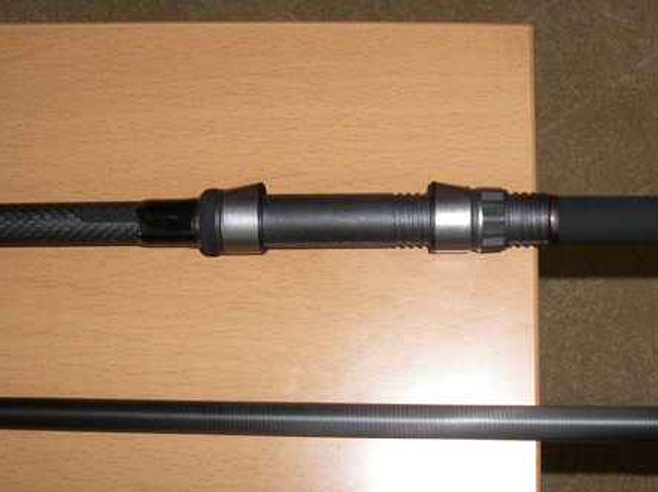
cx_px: 500
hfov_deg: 27.8
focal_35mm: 69
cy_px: 304
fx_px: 1311
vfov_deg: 21.2
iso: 250
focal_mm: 6.2
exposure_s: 1/50
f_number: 2.7
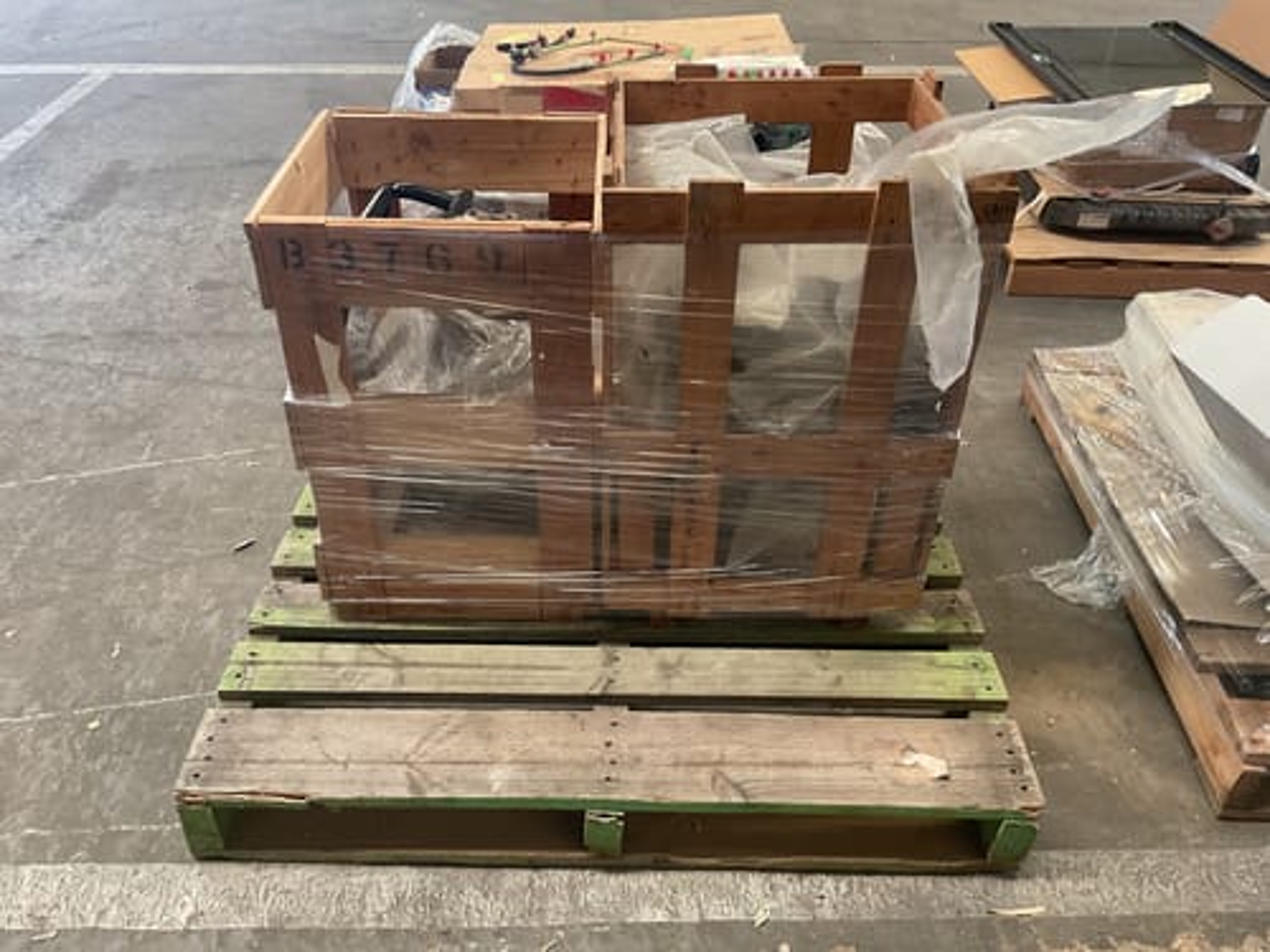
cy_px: 476
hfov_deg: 61.7
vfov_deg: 48.2
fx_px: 1064
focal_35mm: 29
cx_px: 635
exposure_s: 1/50
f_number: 1.8
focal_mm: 3
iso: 160
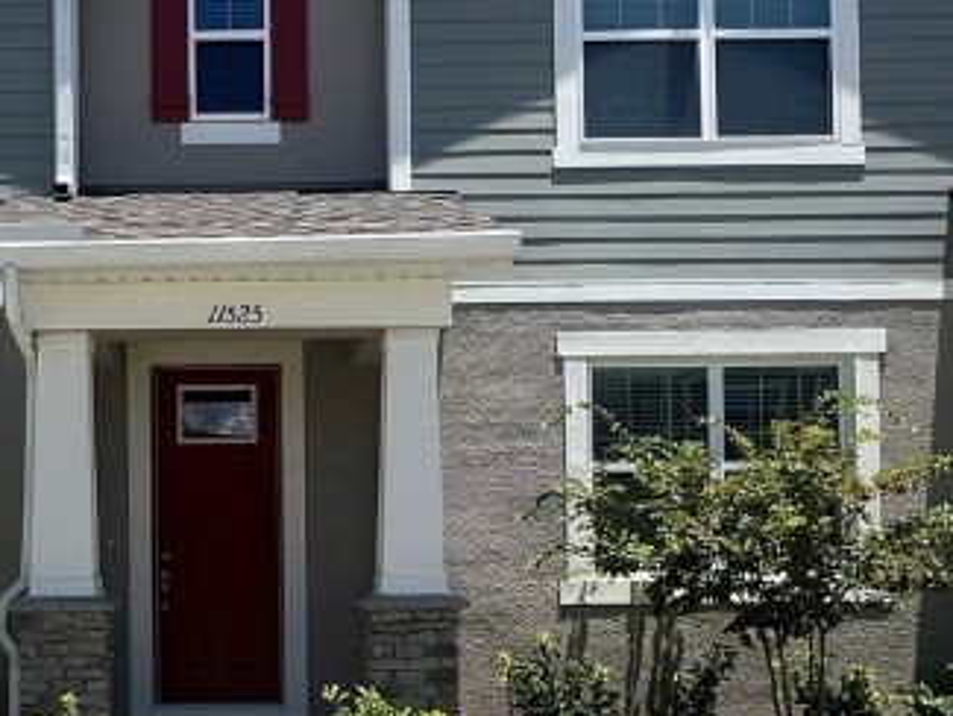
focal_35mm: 41
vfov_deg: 34.6
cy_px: 516
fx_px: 1129
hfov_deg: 44.2
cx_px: 232
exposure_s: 1/1376
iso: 32
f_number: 1.8
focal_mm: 1.57
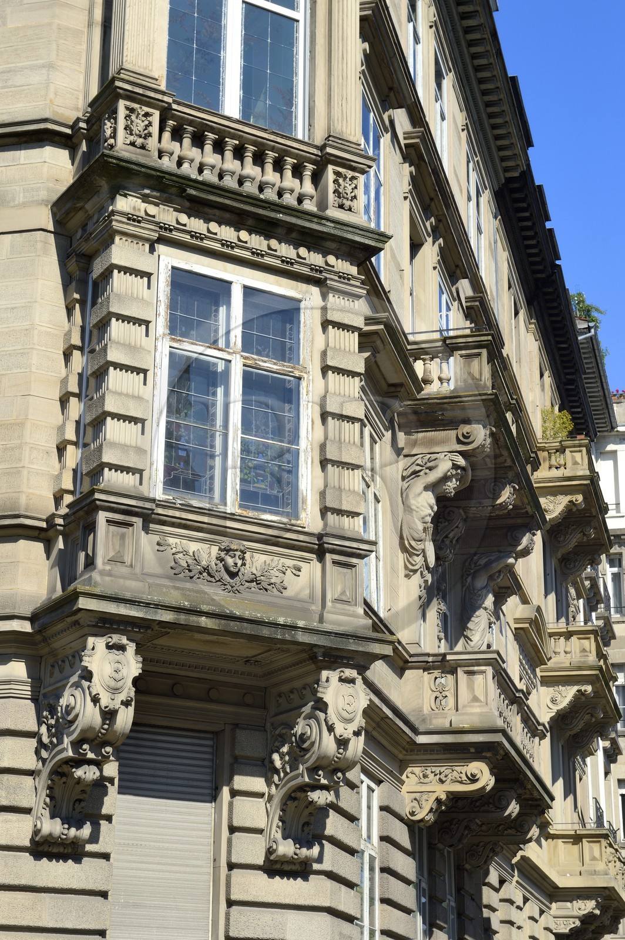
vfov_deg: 32.4
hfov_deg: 21.9
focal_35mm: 62
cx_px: 312
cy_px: 470
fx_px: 1617
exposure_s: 1/320
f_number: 10
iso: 200
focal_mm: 62
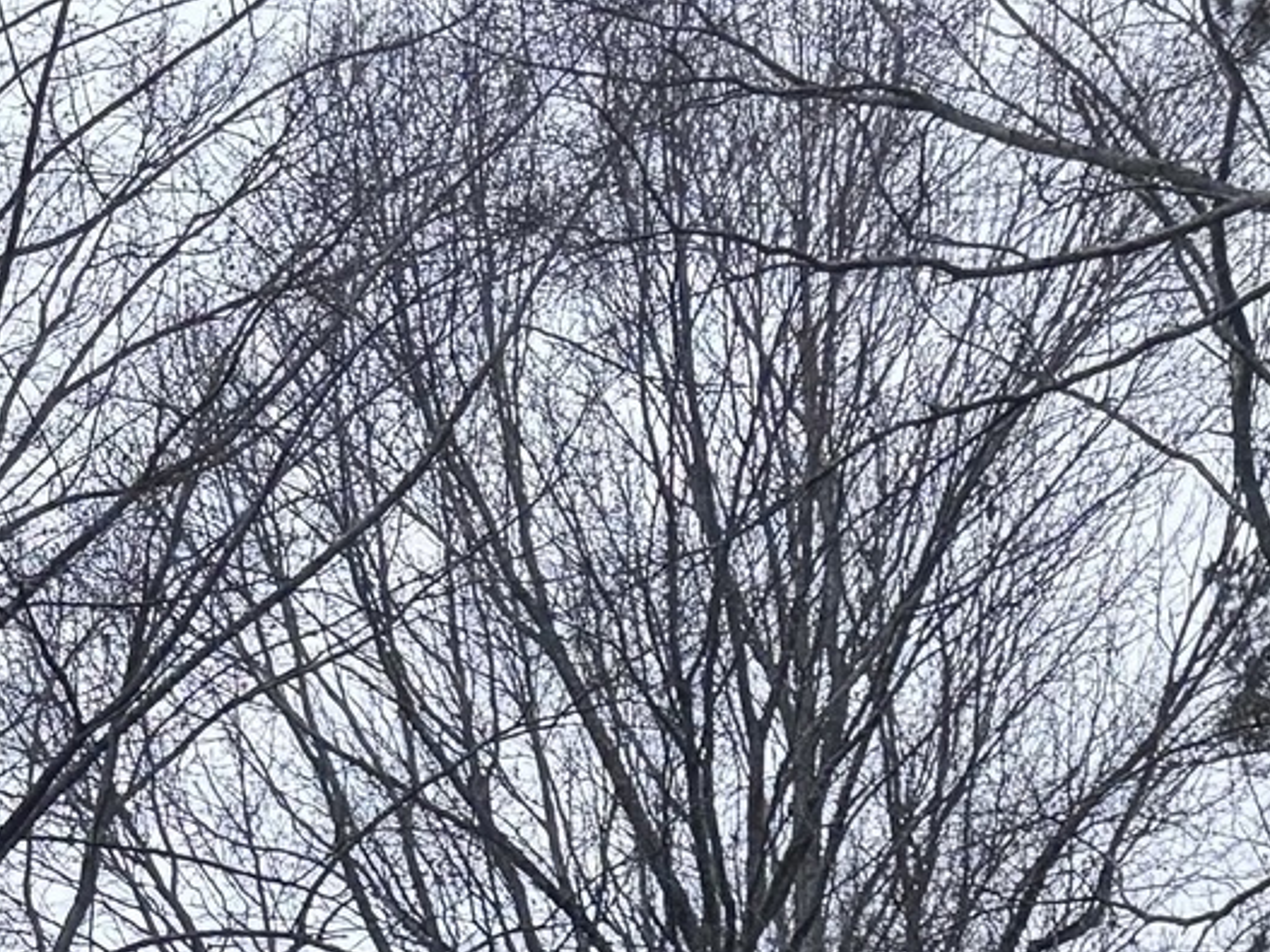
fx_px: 5135
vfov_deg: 9.5
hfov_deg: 12.8
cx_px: -1024
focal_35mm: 140
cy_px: 2193
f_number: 1.78
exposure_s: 1/621
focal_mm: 6.76
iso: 80
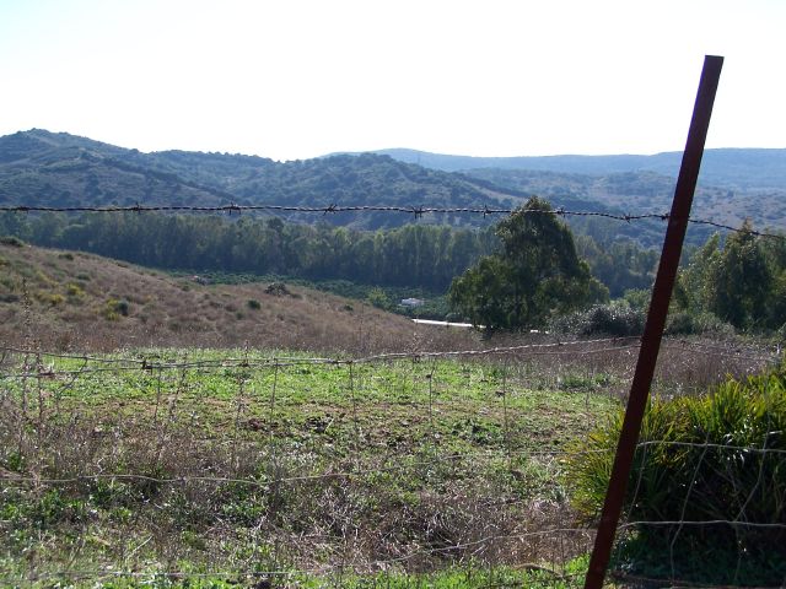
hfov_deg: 43.9
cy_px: 294
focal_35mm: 43
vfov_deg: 33.6
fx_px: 976
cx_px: 393
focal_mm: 7.1
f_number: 4
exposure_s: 1/500
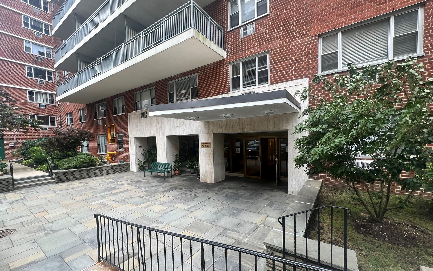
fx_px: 165
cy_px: 148
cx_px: 215
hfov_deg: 105.3
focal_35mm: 14
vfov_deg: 78.4
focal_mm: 1.57
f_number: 1.8
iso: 32
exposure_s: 1/138
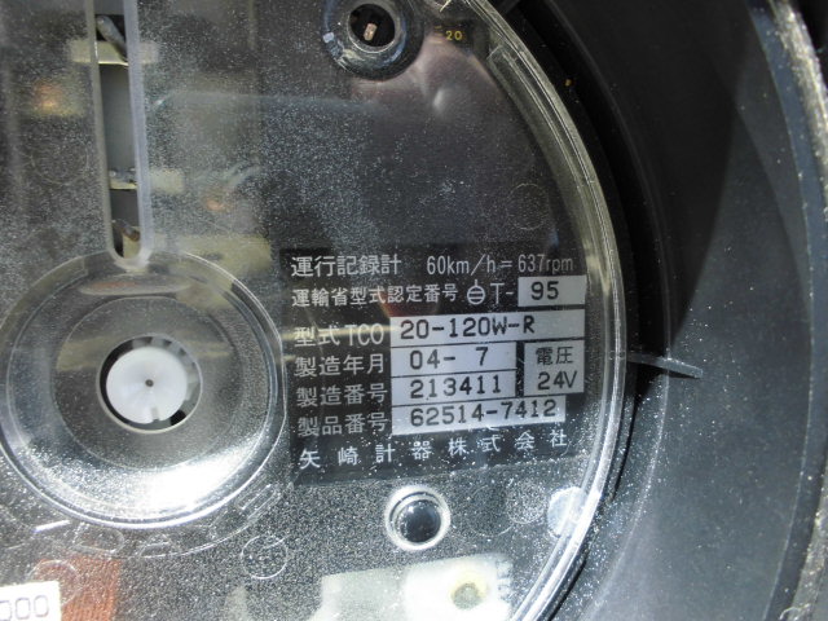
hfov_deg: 67.3
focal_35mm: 26
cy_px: 310
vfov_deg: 53.1
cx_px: 414
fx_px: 622
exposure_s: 1/80
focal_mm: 4.6
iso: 100
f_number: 3.5
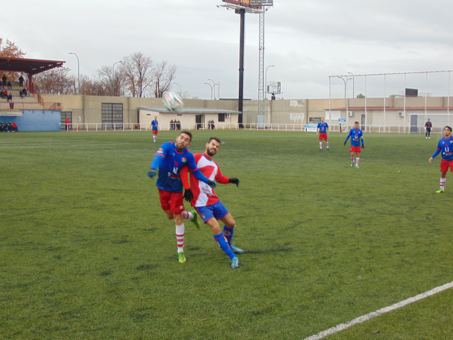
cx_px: 226
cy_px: 170
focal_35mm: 50
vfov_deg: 29.1
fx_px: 654
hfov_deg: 38.2
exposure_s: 1/125
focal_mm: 9
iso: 80
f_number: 3.5
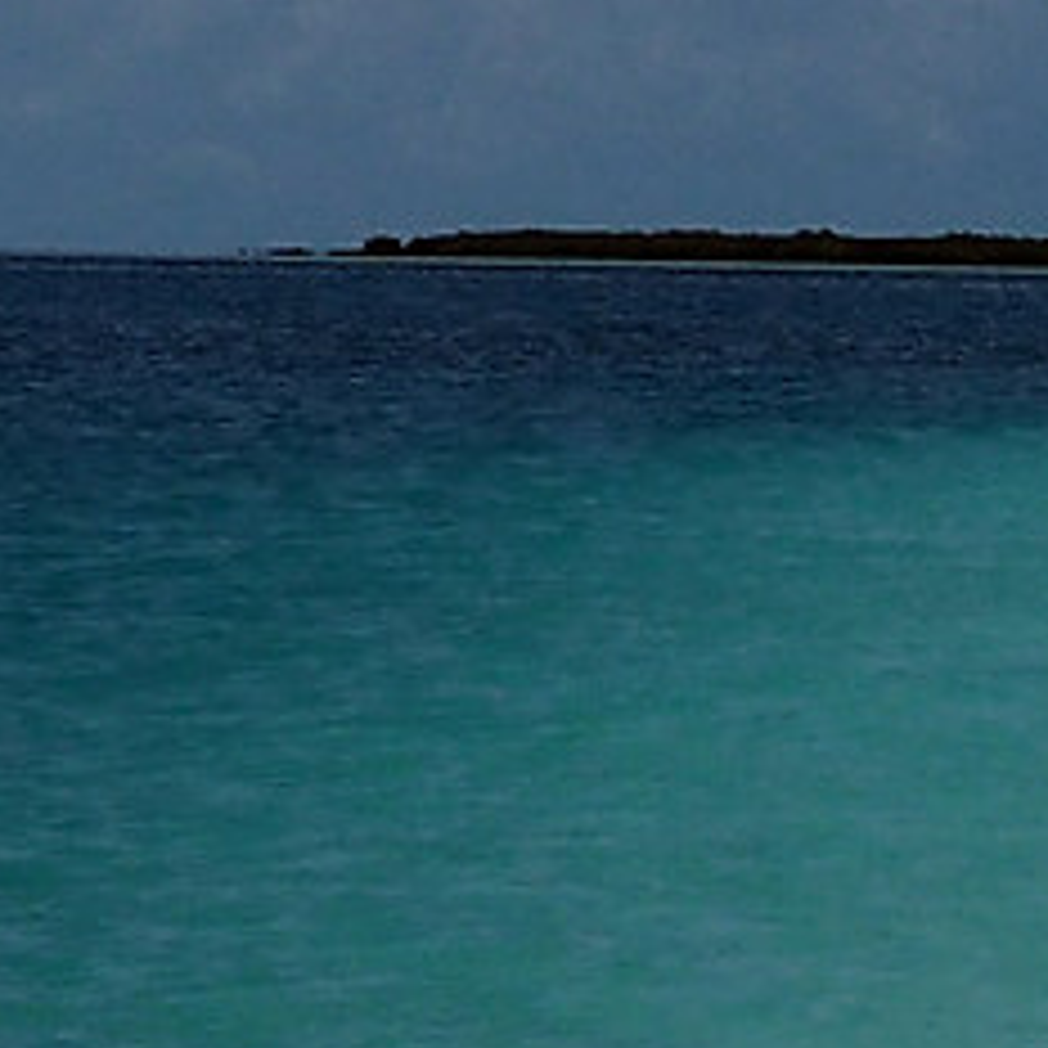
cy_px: 2100
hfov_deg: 9.0
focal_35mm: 164
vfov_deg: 9.9
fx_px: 5617
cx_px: 2942
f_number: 10
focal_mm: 9
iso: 200
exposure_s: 1/400
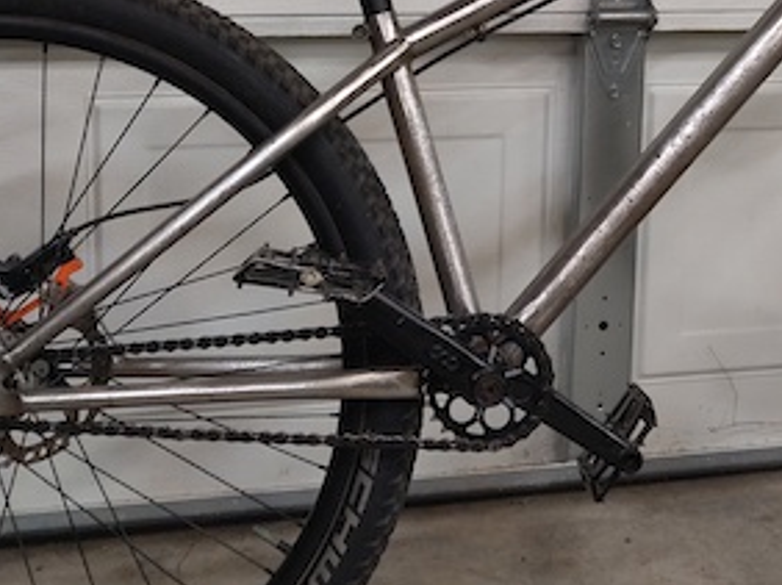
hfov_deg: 27.0
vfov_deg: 20.3
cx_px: 610
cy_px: 50
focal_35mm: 71
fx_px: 1603
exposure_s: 1/33
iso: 400
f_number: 1.7
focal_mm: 4.25
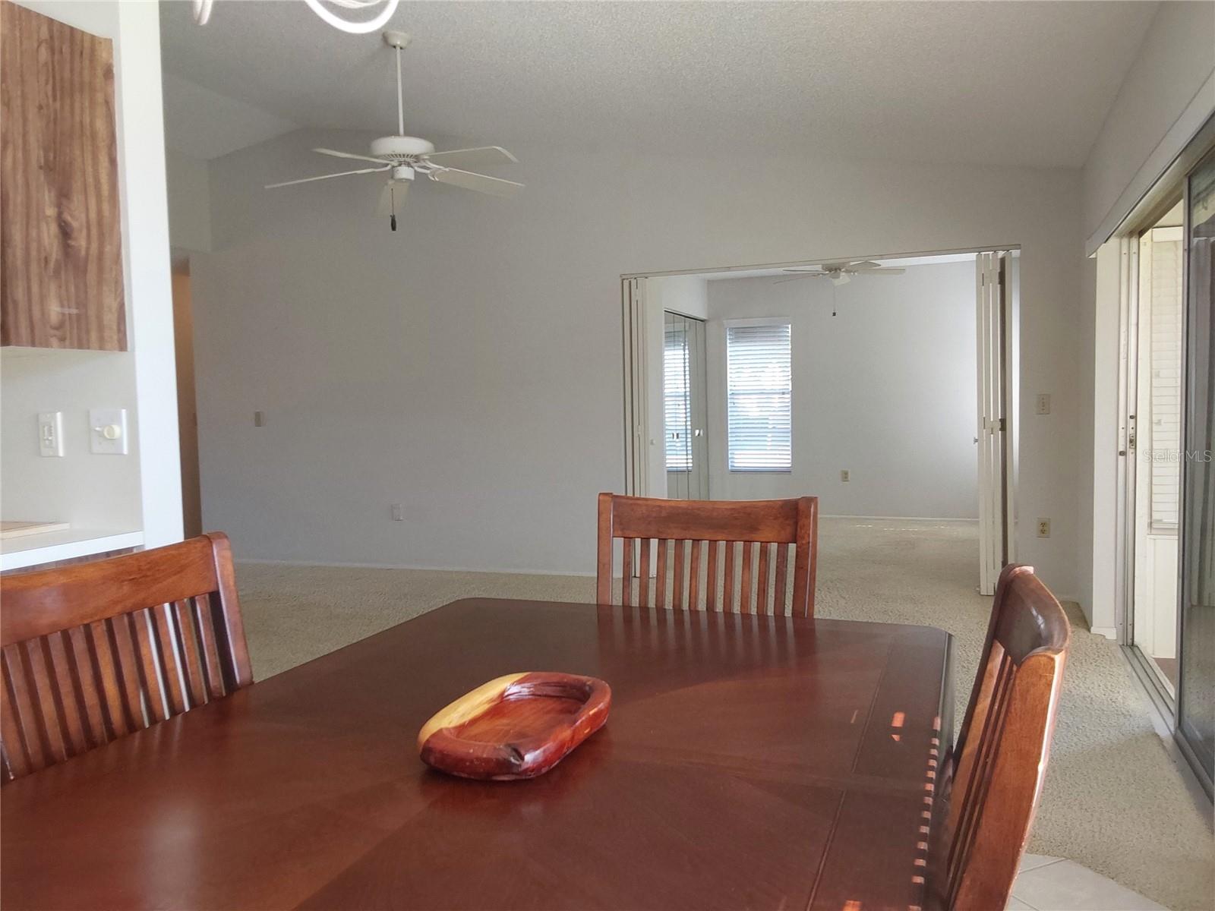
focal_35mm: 28
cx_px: 608
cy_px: 456
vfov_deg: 49.7
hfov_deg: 63.4
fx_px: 983
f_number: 1.9
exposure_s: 1/60
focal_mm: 2.91
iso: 64
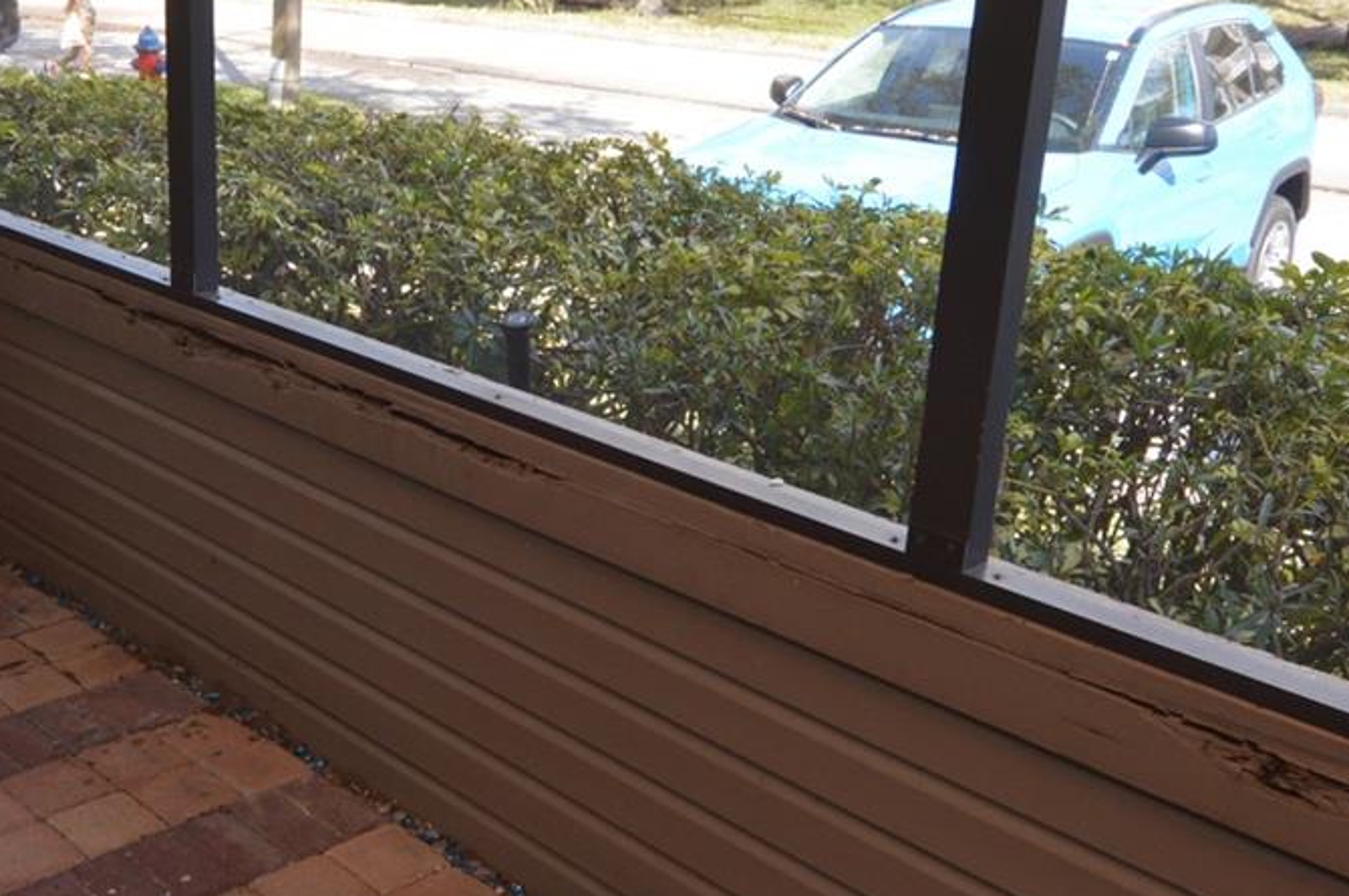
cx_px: 381
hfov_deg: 44.3
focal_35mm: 43
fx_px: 1609
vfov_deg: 31.1
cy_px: 442
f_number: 5.6
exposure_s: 1/125
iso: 280
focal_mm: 12
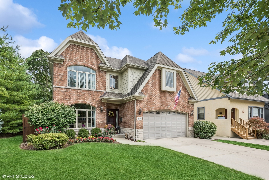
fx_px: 142
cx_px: 134
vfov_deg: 64.6
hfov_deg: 86.9
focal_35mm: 19
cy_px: 90
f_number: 8
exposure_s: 1/250
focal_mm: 19
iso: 400
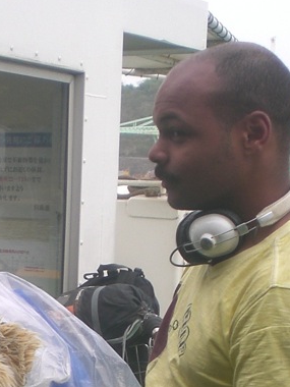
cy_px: 479
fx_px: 1117
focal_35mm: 100
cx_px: 31
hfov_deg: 14.6
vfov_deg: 18.5
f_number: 3.1
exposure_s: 1/100
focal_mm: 6.3
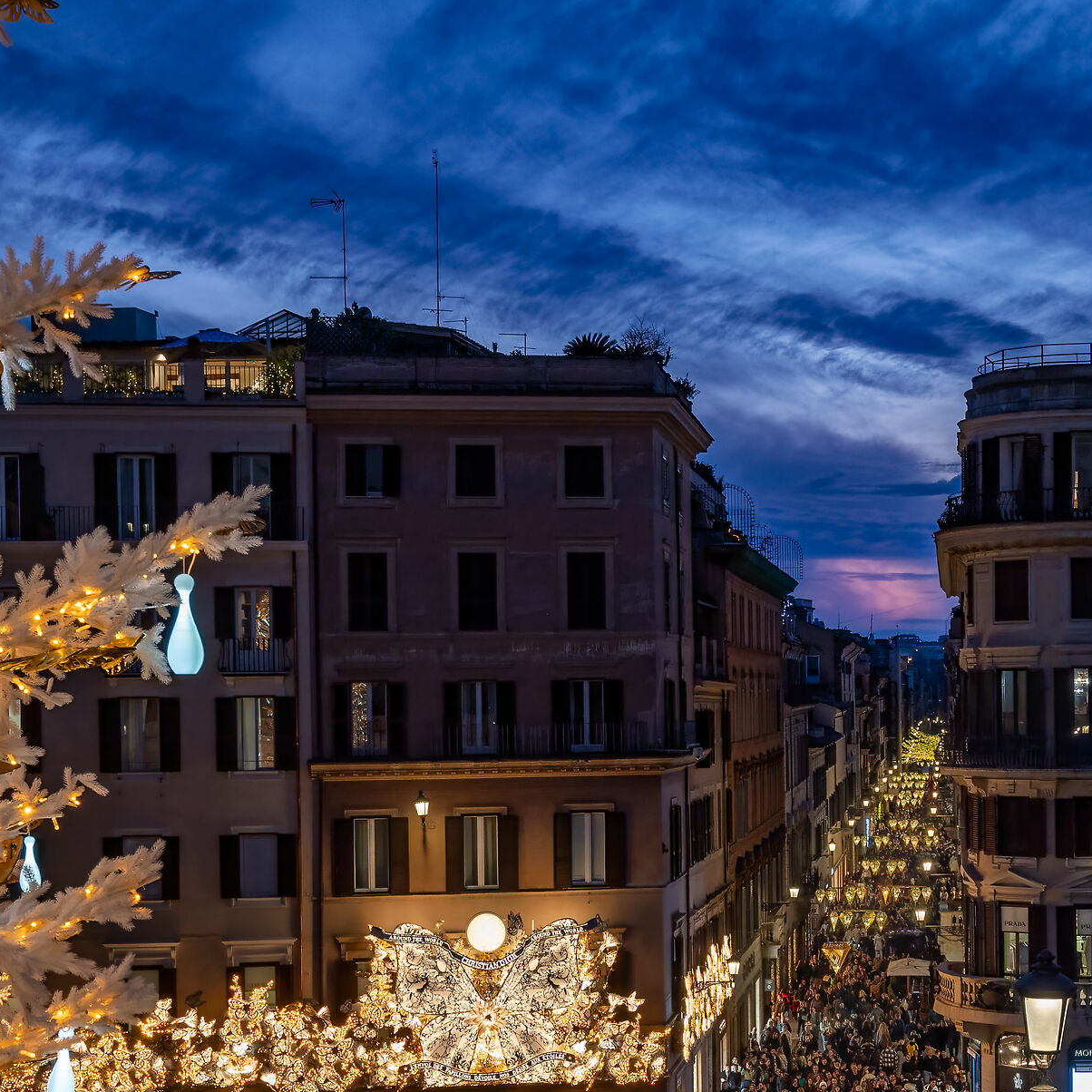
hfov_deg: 27.9
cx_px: 765
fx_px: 2177
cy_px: 711
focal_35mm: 61
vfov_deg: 28.0
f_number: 8
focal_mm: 36
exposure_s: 1/40
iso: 640
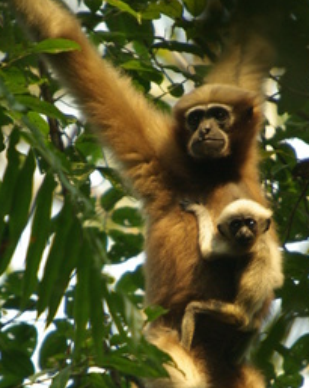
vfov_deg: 1.5
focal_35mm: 1317
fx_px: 15082
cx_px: 148
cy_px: 279
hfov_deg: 1.2
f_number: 6.7
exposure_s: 1/180
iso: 400
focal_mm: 500
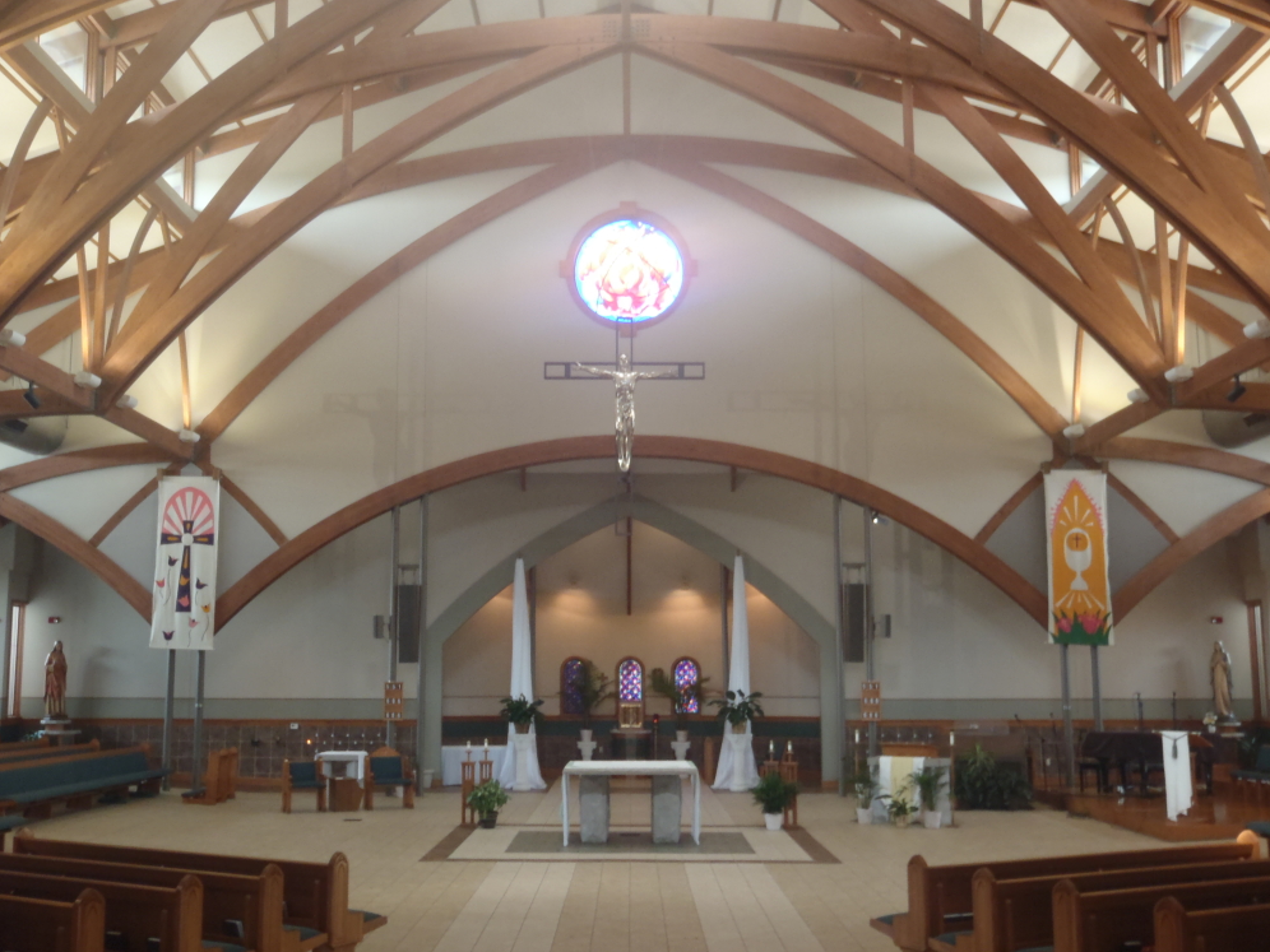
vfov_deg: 38.7
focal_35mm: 37
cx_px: 625
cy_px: 473
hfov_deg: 50.1
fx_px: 1357
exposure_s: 1/13
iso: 200
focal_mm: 6.53
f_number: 4.1
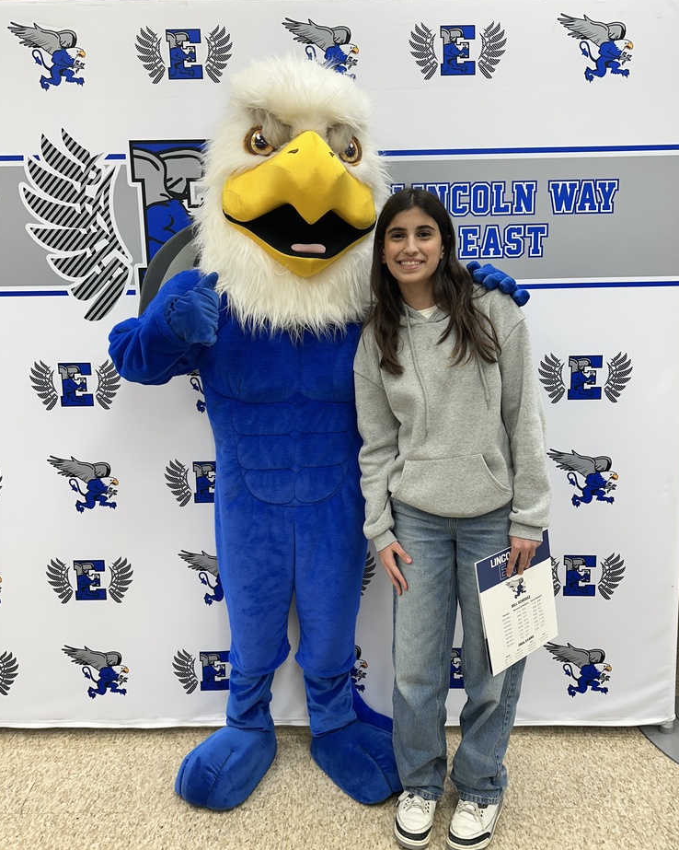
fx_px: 653
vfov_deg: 66.0
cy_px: 431
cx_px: 348
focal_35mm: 26
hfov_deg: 54.9
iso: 125
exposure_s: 1/120
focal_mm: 6.86
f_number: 1.78
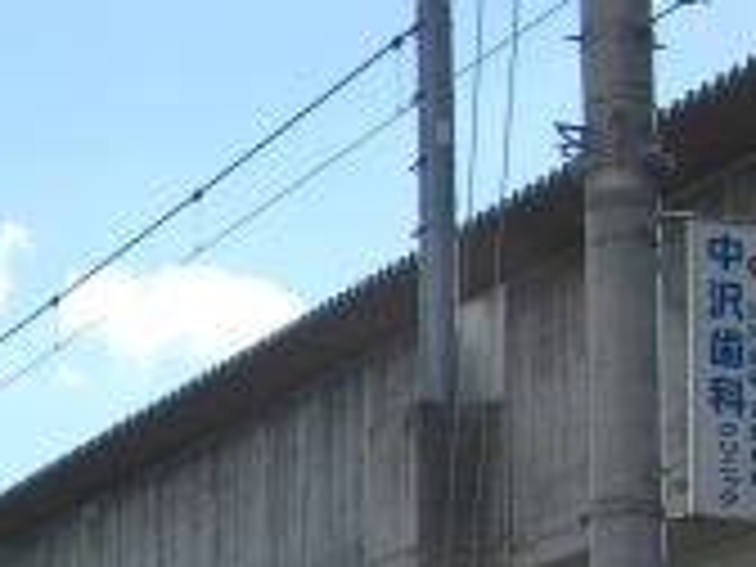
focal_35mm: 145
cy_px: 1040
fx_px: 3167
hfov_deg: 12.3
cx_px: -648
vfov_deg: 9.7
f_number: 4
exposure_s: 1/500
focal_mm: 7.9
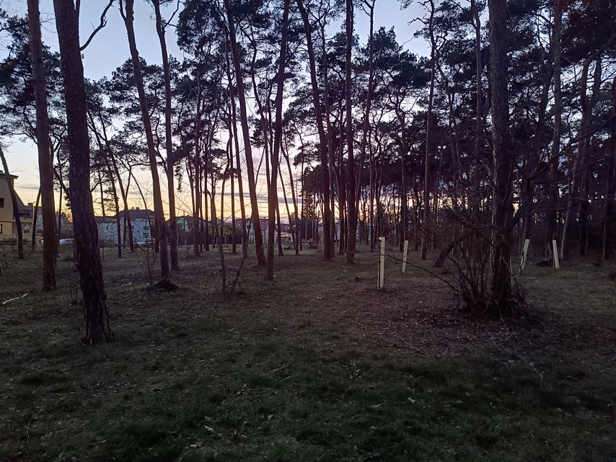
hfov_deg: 71.6
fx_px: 427
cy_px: 231
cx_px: 308
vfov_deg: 56.8
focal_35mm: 24
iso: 1082
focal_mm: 6.14
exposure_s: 1/50
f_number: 1.65
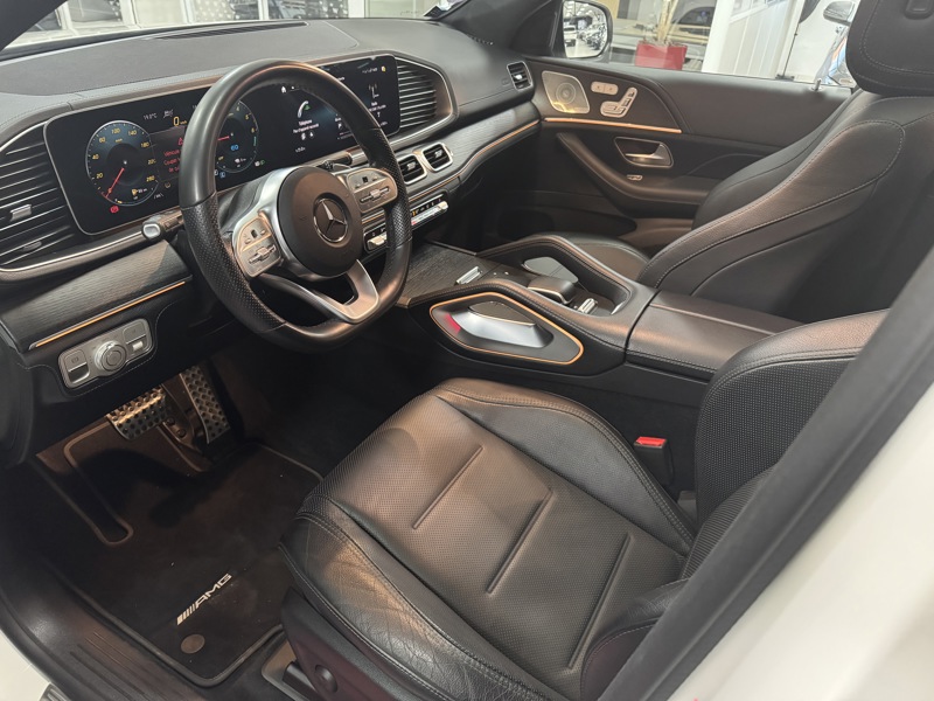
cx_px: 467
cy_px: 350
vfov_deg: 56.8
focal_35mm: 24
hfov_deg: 71.6
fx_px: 648
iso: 800
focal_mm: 6.76
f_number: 1.78
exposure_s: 1/33
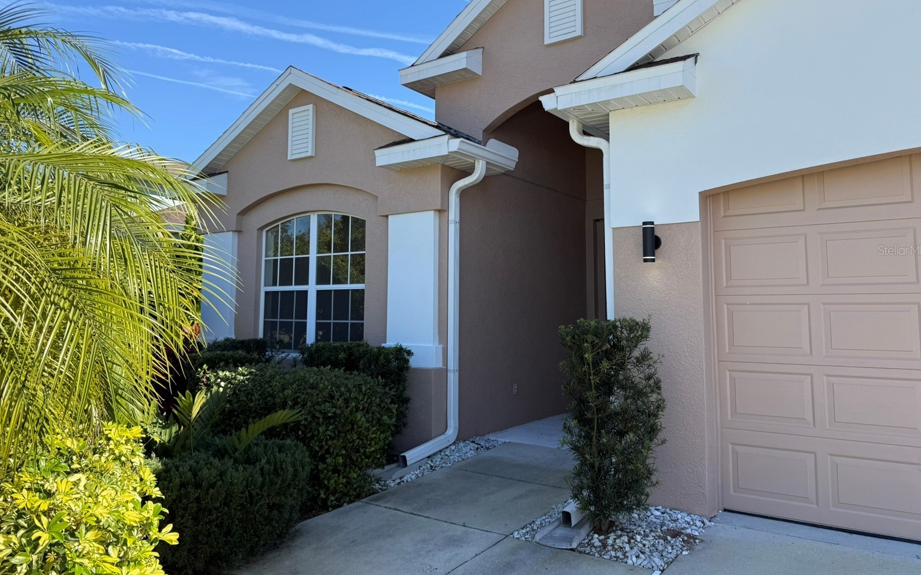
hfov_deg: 70.4
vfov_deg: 47.5
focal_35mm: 26
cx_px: 463
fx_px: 652
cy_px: 250
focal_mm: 6.76
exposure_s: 1/1949
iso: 80
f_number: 1.78
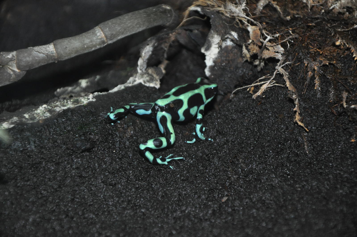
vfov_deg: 8.7
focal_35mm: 158
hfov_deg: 13.1
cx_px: 178
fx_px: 1560
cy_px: 118
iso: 800
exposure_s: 1/60
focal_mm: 105
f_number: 5.6
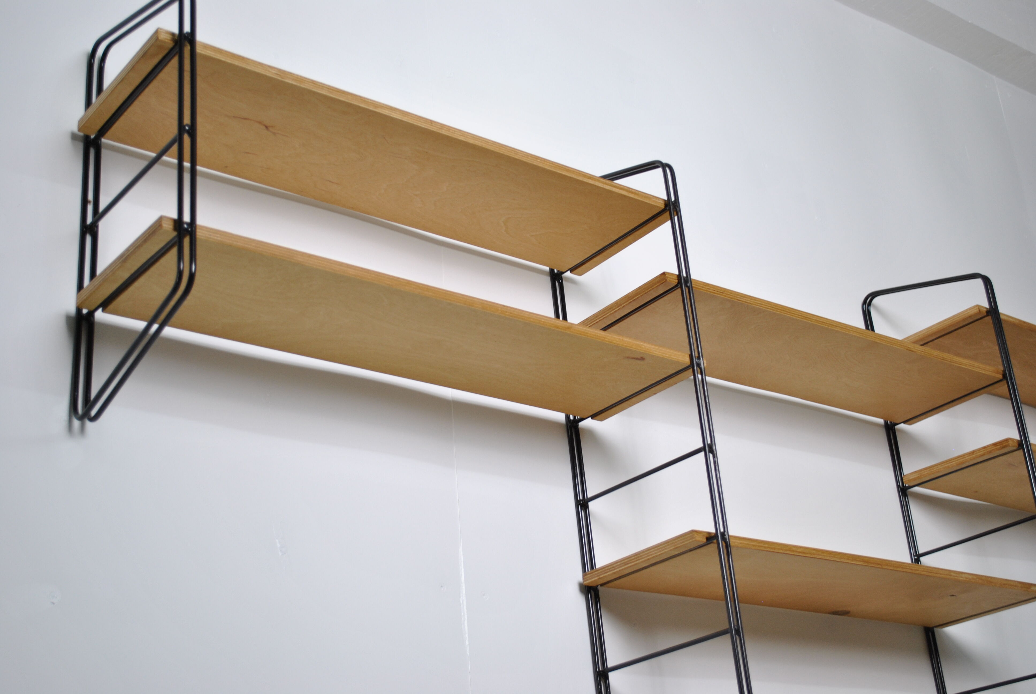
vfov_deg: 25.8
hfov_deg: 37.8
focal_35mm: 52
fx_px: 1513
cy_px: 347
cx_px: 518
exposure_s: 1/30
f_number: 5
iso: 250
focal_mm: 35
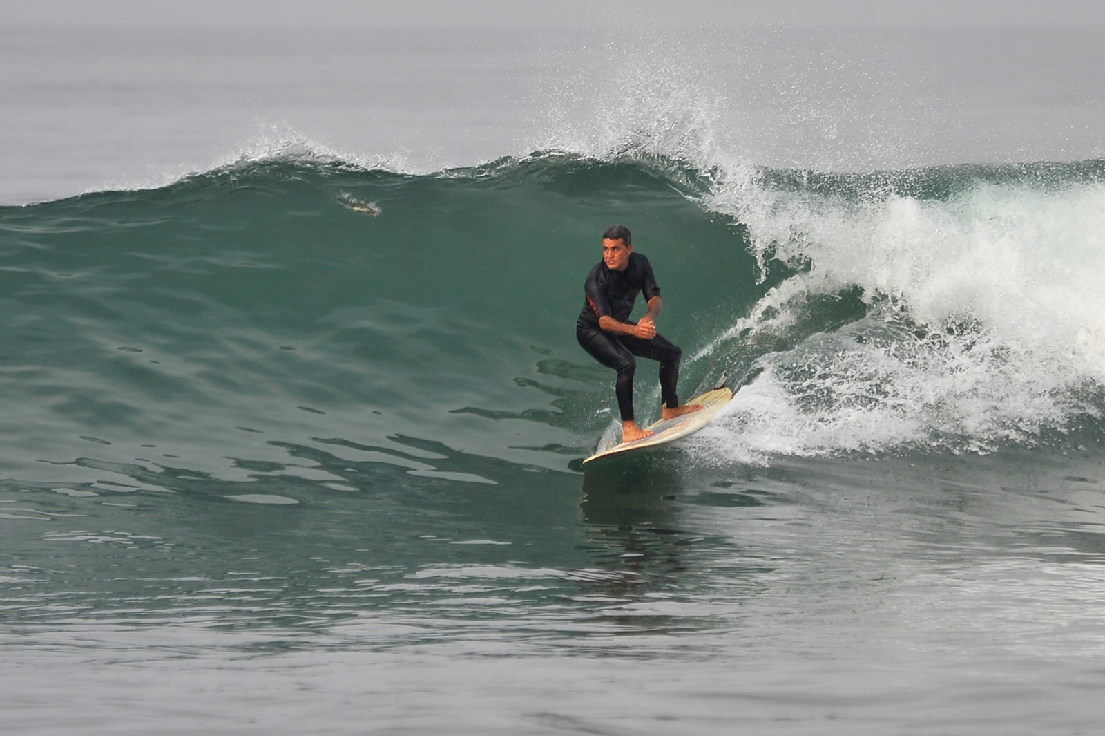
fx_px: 12271
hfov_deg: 5.2
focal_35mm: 400
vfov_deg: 3.4
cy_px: 368
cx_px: 552
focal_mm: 400
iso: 200
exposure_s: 1/1000
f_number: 5.6
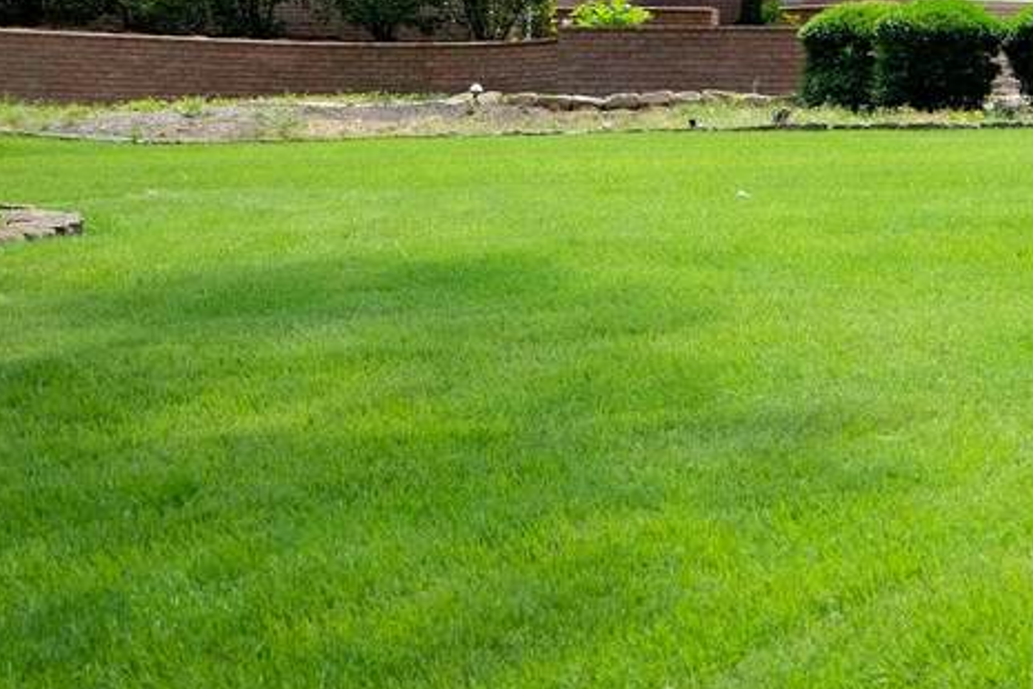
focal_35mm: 88
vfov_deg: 14.9
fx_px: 2525
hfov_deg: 21.3
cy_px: -168
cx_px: 1268
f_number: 3.2
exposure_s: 1/500
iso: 200
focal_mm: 21.4
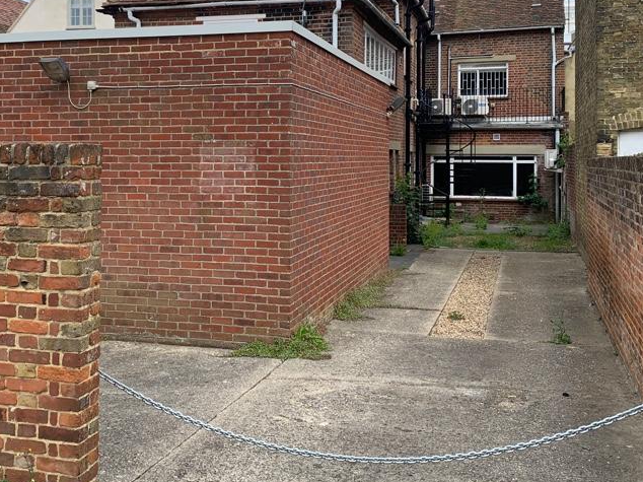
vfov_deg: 34.0
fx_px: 780
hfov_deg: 44.7
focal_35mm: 42
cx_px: 273
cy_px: 155
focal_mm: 4.25
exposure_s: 1/1332
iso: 25
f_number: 1.8
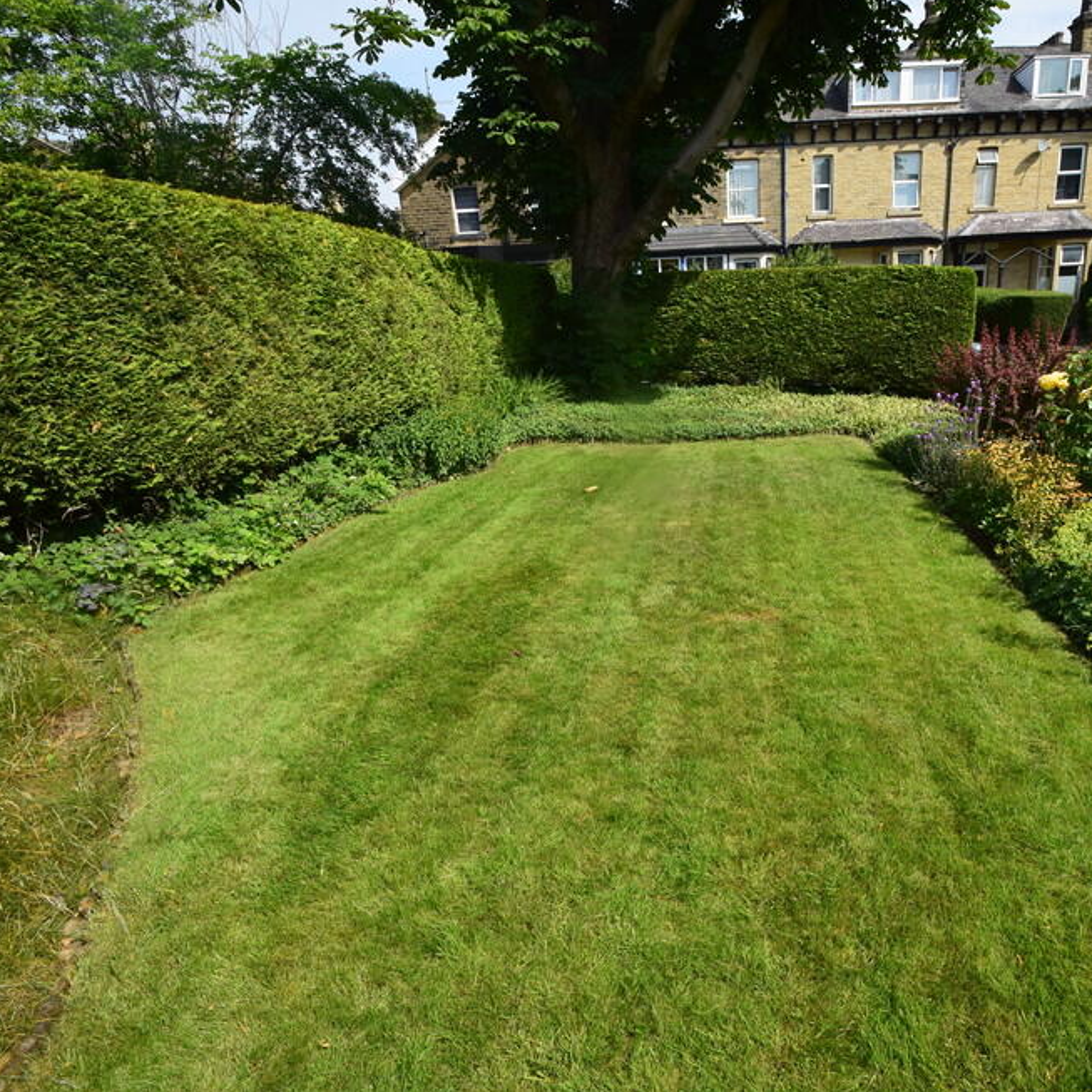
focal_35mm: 20
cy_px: 523
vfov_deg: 74.8
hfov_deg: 73.4
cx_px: 691
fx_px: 714
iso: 400
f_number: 11
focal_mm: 10
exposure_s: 1/500
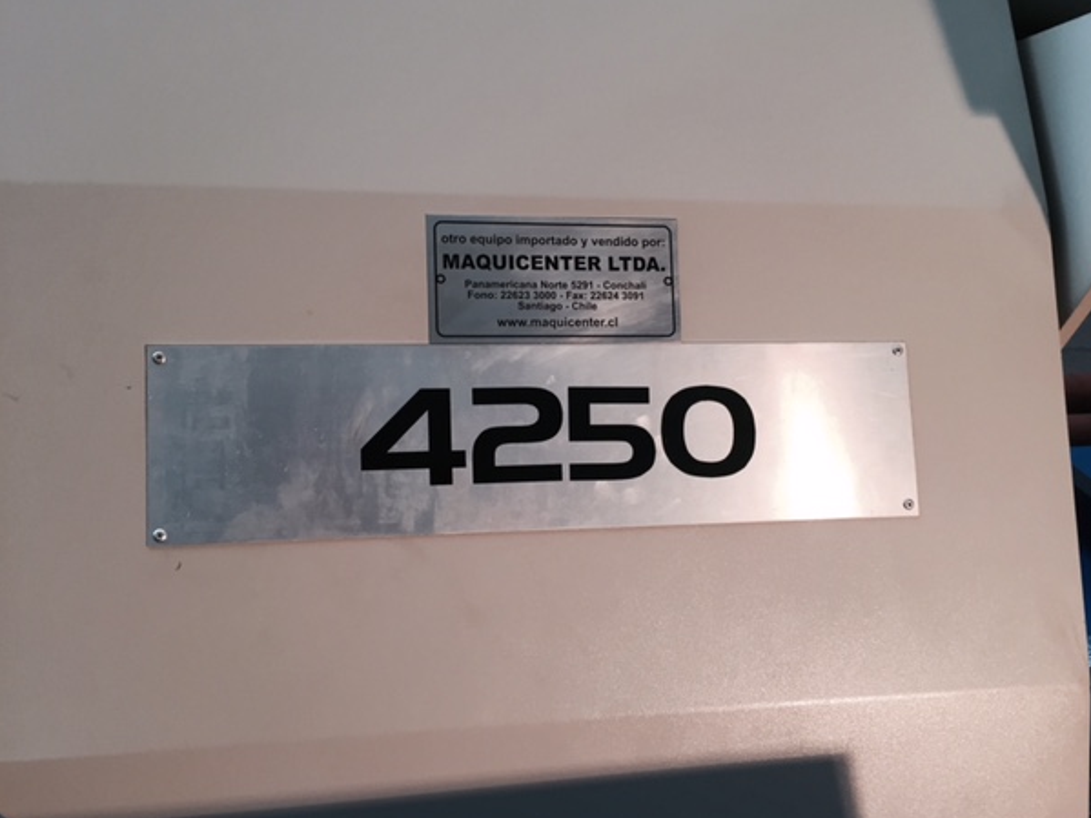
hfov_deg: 58.3
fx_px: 977
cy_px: 404
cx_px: 579
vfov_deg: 45.4
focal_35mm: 31
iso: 64
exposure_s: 1/30
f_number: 2.2
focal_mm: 4.15
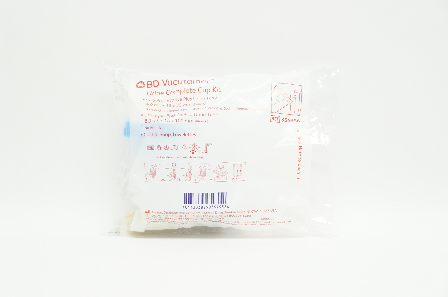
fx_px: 727
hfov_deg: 34.2
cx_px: 224
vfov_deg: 23.1
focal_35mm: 58
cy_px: 148
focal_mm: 39
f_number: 8
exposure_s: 1/30
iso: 400
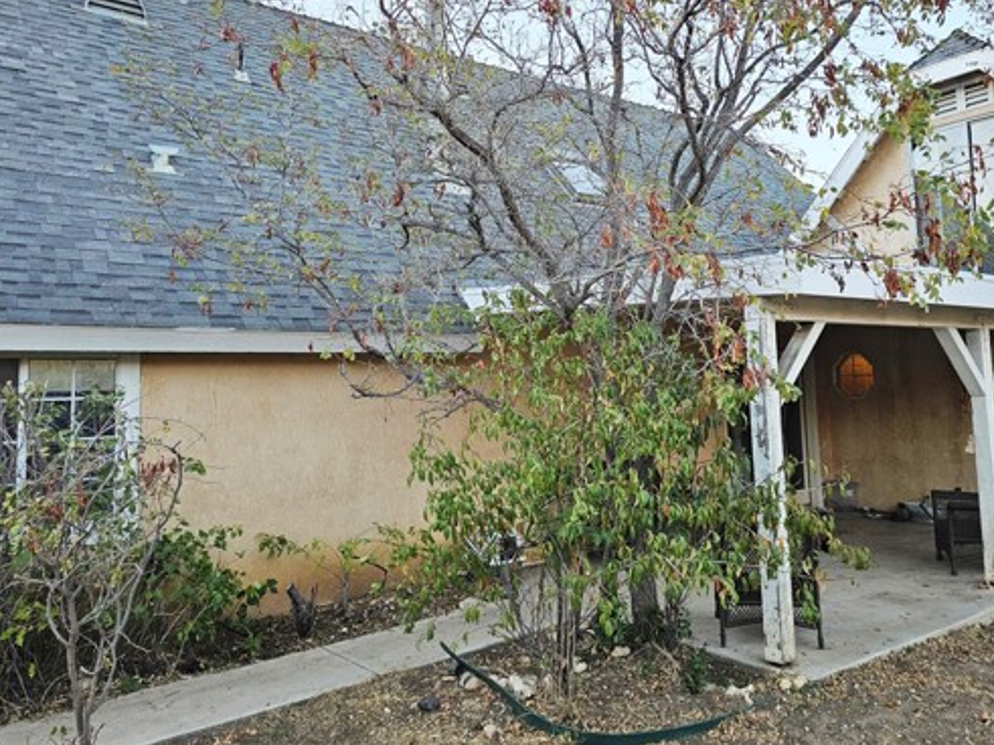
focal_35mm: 30
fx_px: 861
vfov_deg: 46.6
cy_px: 312
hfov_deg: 59.8
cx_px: 557
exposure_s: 1/207
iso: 64
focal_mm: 6.3
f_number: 1.7
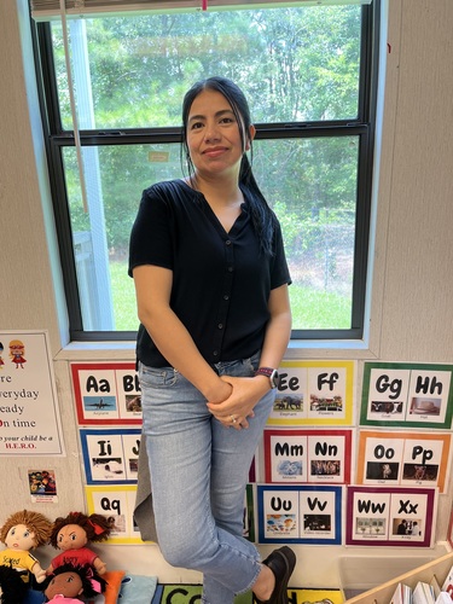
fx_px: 454
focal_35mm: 26
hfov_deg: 53.1
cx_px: 226
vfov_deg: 67.3
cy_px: 302
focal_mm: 5.1
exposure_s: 1/120
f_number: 1.6
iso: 80
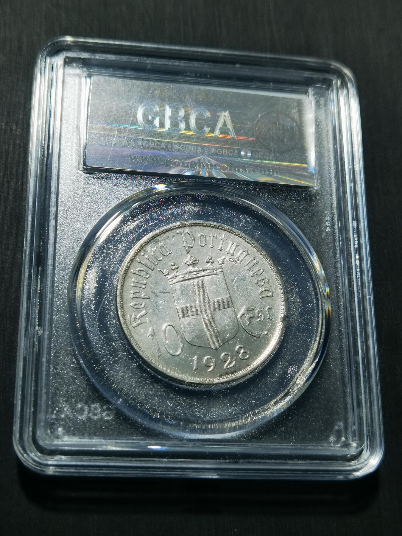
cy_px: 268
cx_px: 201
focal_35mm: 55
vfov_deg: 34.9
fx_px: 852
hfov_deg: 26.6
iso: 64
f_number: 1.9
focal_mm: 6.67
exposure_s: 1/100
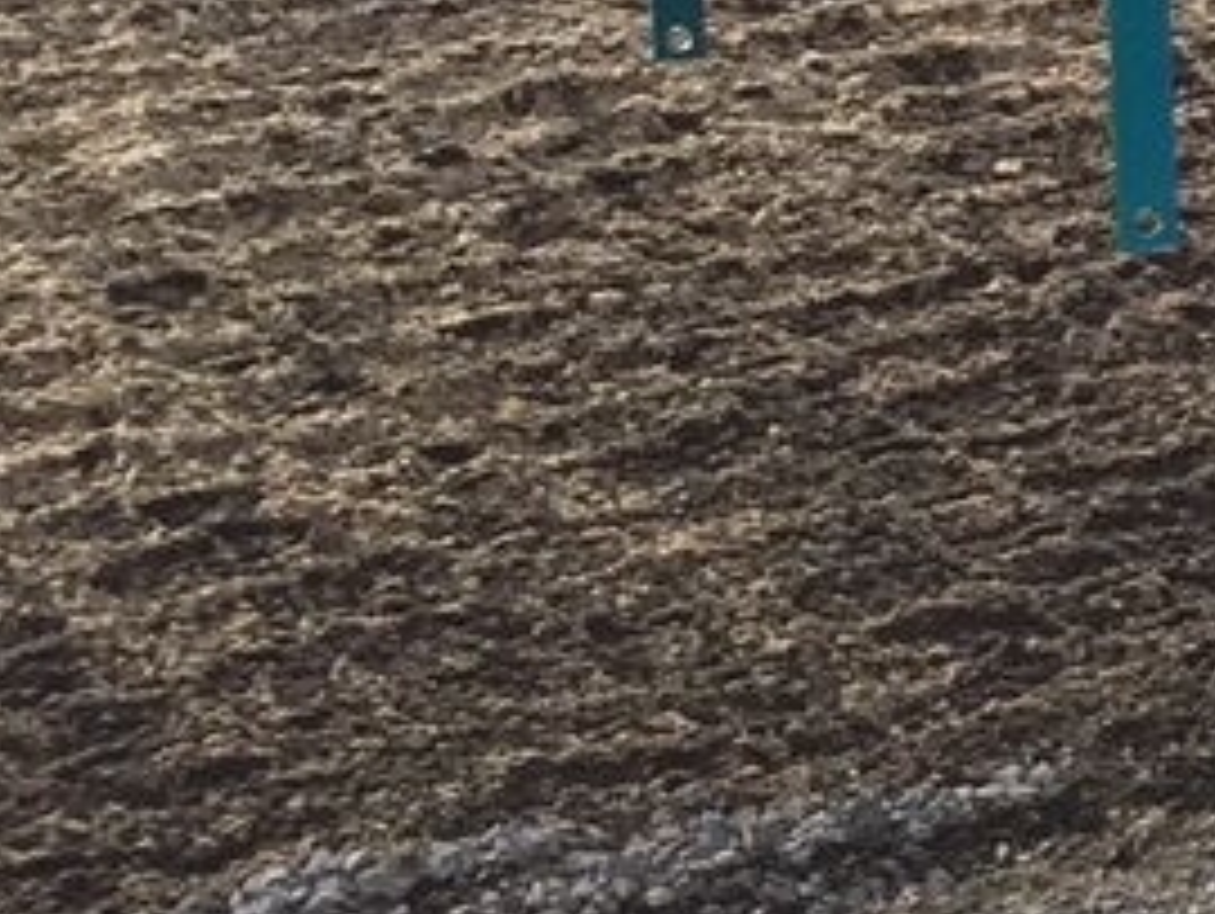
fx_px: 6148
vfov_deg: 8.4
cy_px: -284
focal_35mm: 175
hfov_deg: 10.1
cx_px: 2772
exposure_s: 1/1041
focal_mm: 4.15
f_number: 2.2
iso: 32
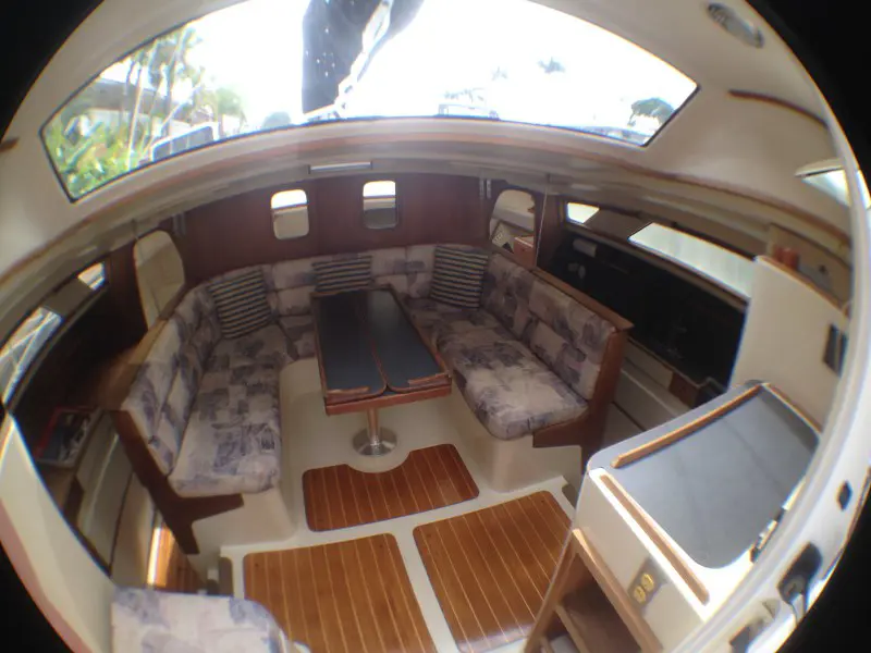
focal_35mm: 35
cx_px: 436
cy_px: 326
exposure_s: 1/196
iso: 50
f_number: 2.4
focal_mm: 4.28
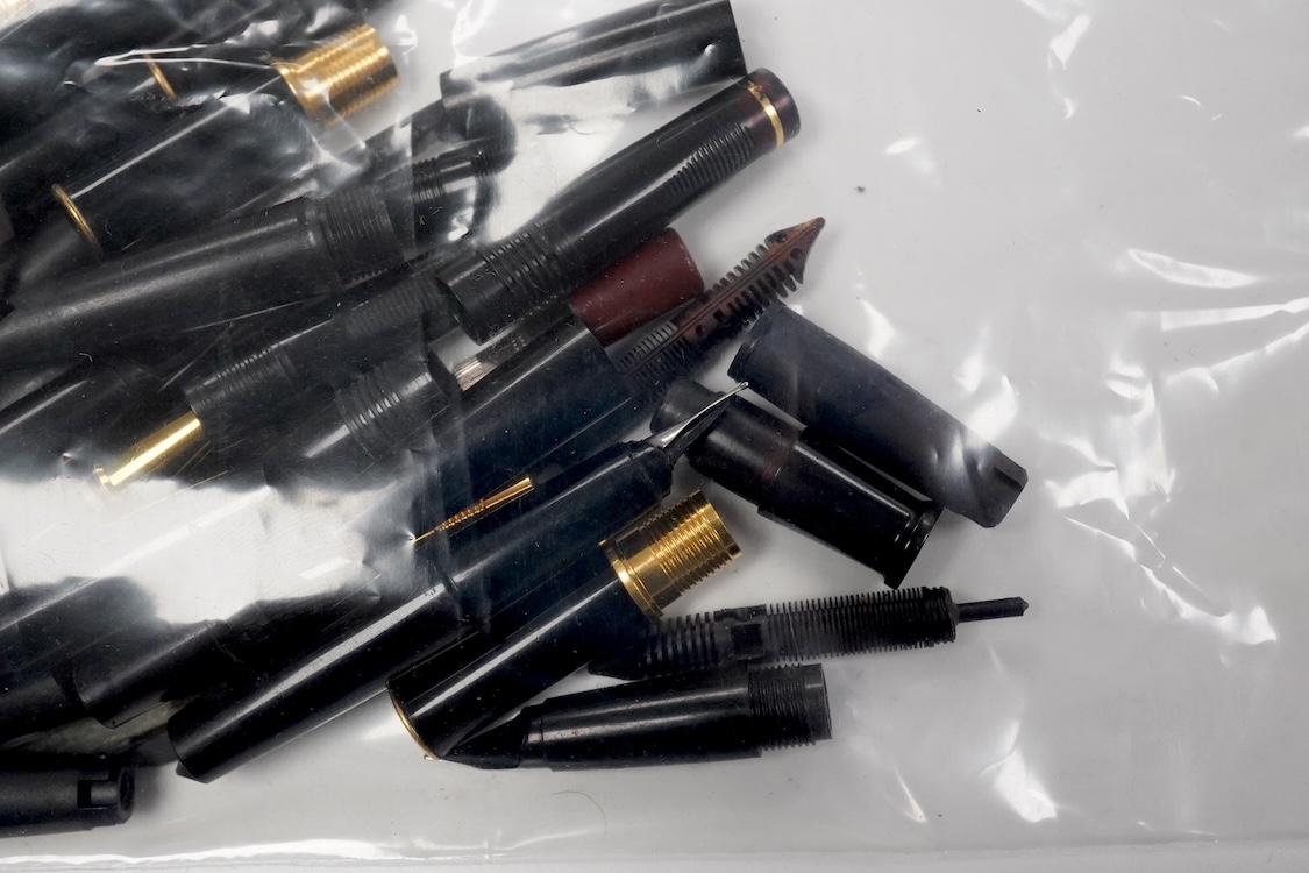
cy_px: 436
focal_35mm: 45
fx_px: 1636
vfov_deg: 29.9
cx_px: 654
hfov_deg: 43.6
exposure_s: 1/160
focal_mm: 30
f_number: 13
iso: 2500
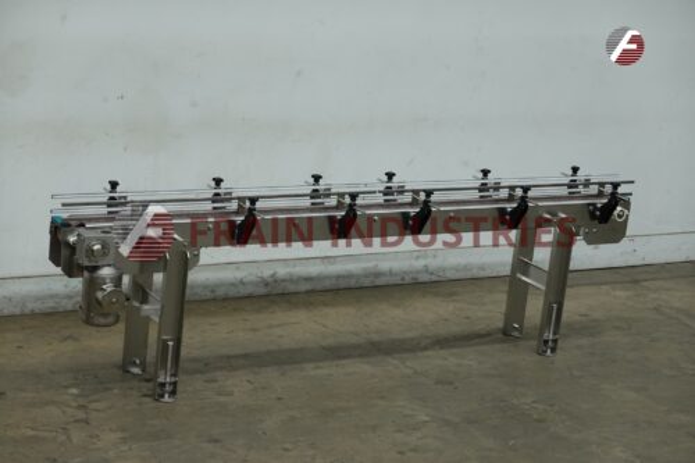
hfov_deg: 24.2
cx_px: 348
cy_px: 232
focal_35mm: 84
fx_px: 1621
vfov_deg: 16.3
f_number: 4
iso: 320
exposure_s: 1/100
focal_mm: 30.85
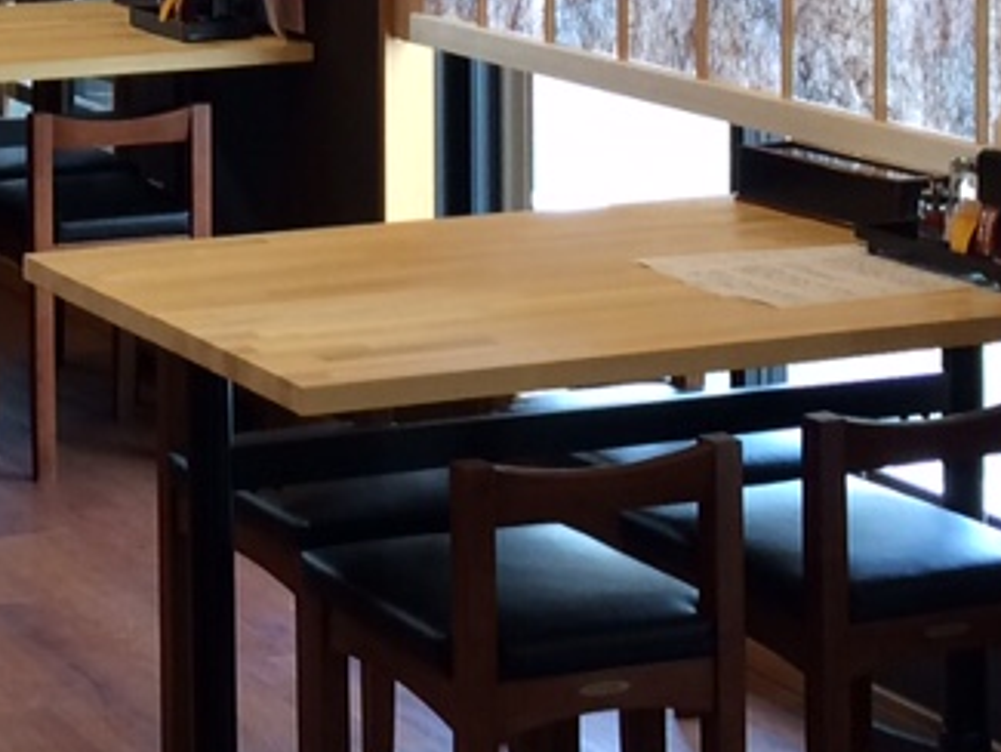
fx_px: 3413
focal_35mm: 118
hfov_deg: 16.1
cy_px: -250
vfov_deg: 12.2
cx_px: -185
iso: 40
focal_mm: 4.12
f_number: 2.2
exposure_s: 1/40
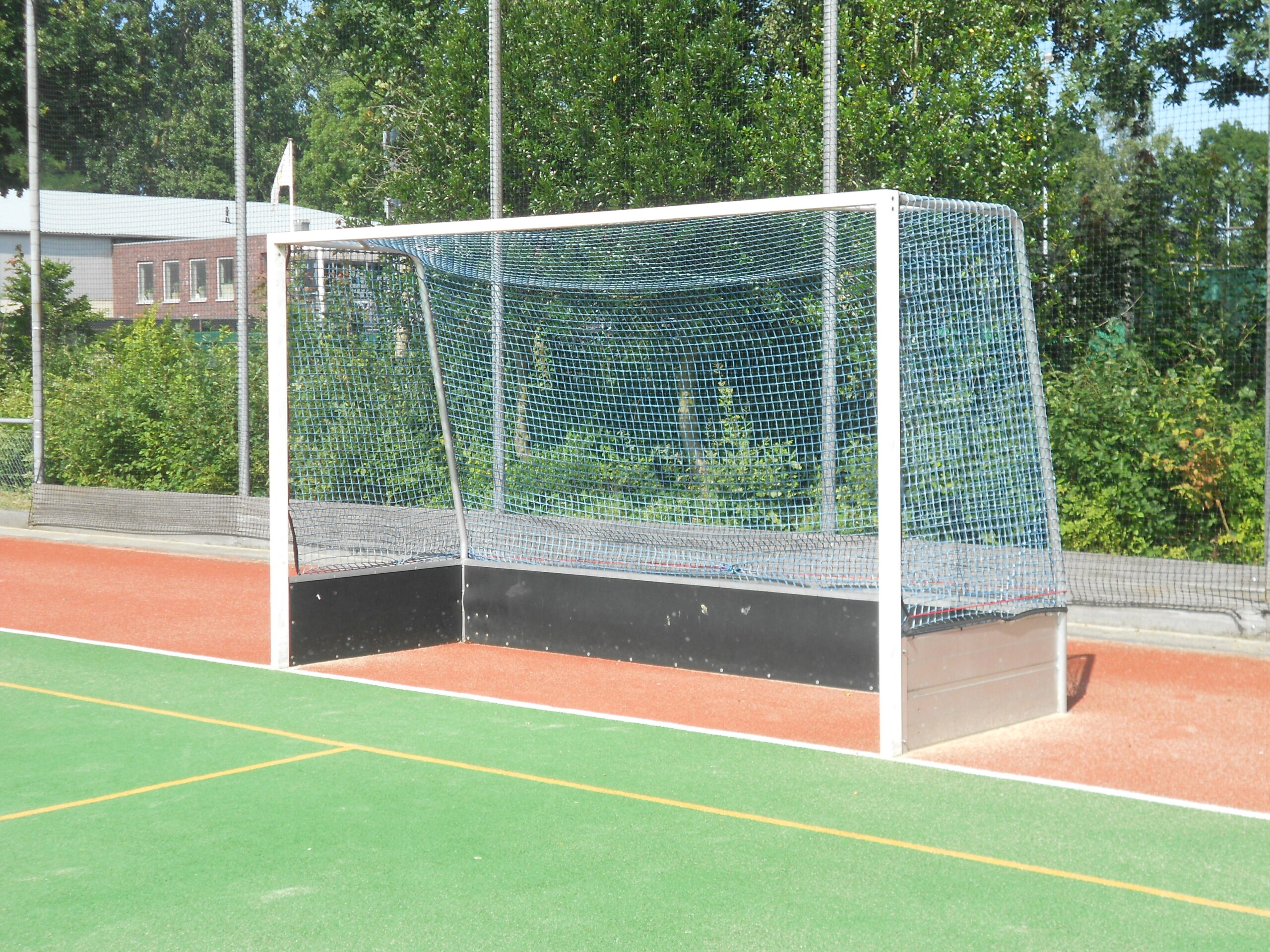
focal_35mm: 56
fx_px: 2055
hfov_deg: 34.3
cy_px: 476
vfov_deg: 26.1
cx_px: 635
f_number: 4.9
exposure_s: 1/250
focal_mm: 10.3
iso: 80
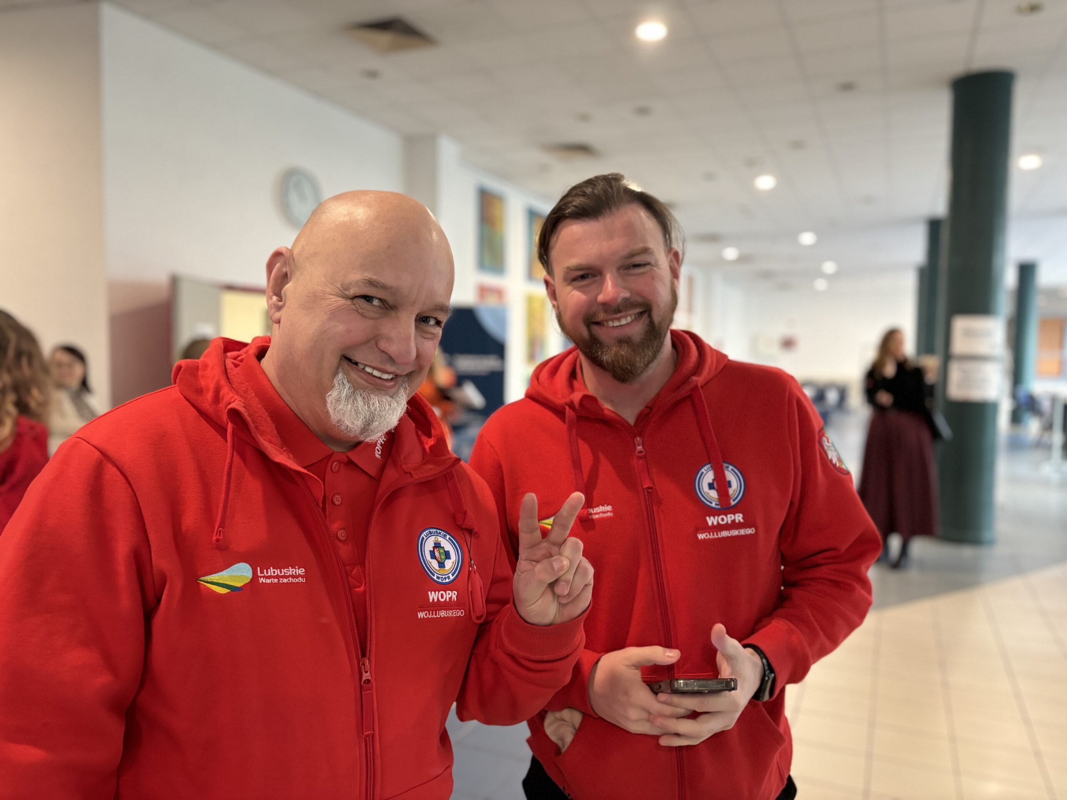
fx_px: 801
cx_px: 534
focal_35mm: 26
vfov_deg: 53.1
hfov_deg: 67.3
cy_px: 400
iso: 400
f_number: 1.6
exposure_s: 1/59
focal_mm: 5.96
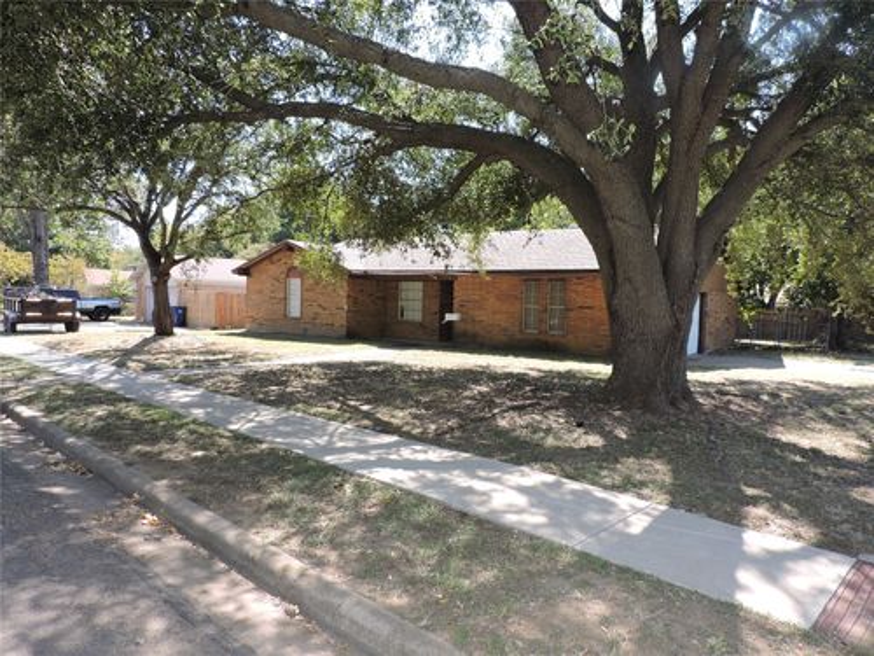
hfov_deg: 71.6
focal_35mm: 24
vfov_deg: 56.8
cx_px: 437
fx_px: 606
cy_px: 328
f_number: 3
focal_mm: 4.3
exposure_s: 1/500
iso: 200
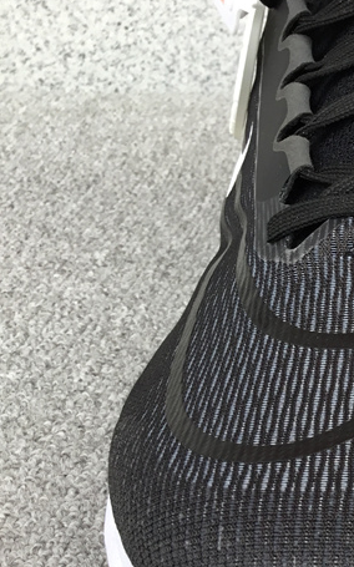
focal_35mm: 65
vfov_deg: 31.3
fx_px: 1004
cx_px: 557
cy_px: 374
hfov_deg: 17.6
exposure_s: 1/152
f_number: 2.4
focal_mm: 3.3
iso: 25
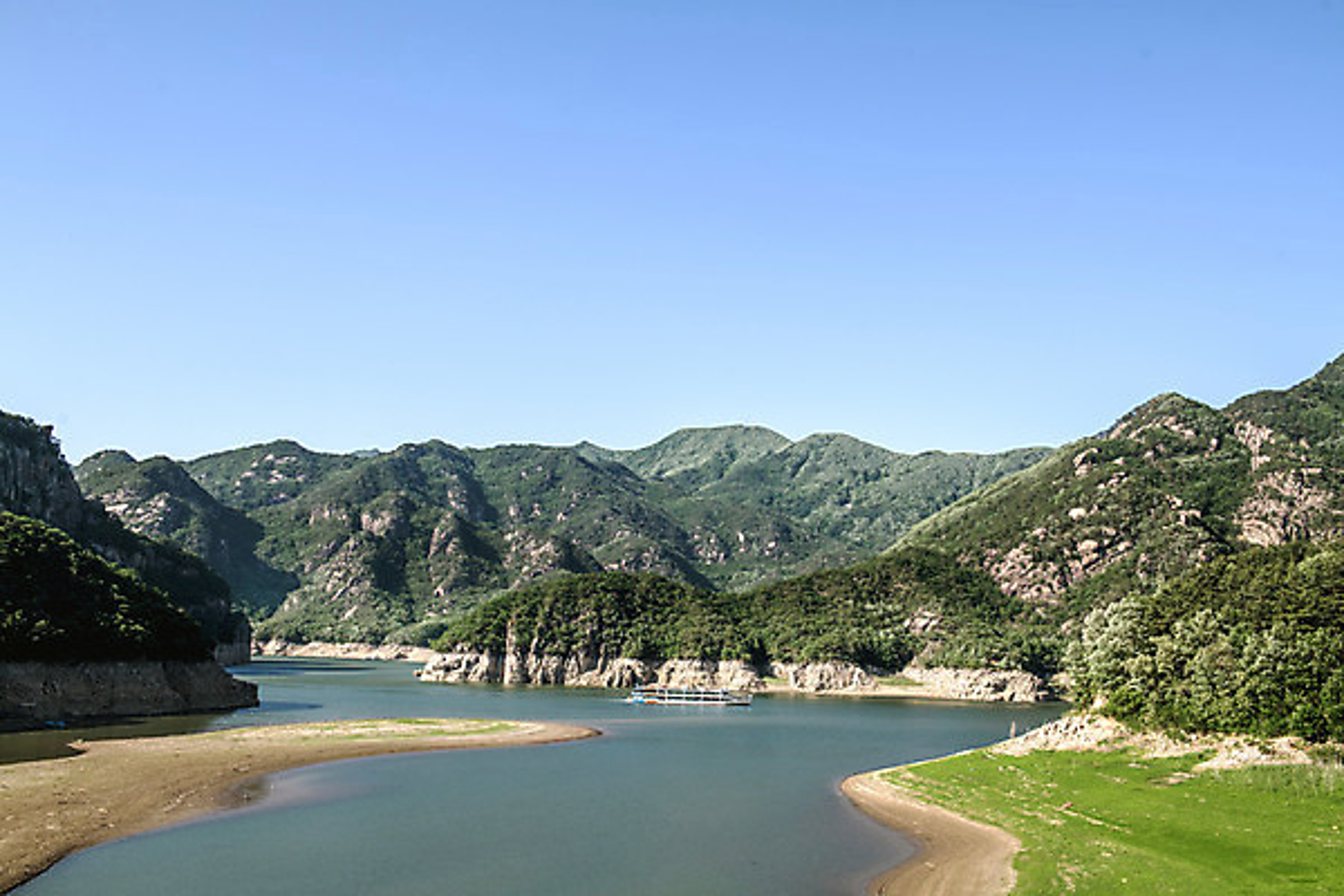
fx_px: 1269
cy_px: 448
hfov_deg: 55.8
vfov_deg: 38.9
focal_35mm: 34
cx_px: 672
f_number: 8
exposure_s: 1/640
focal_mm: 34
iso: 160
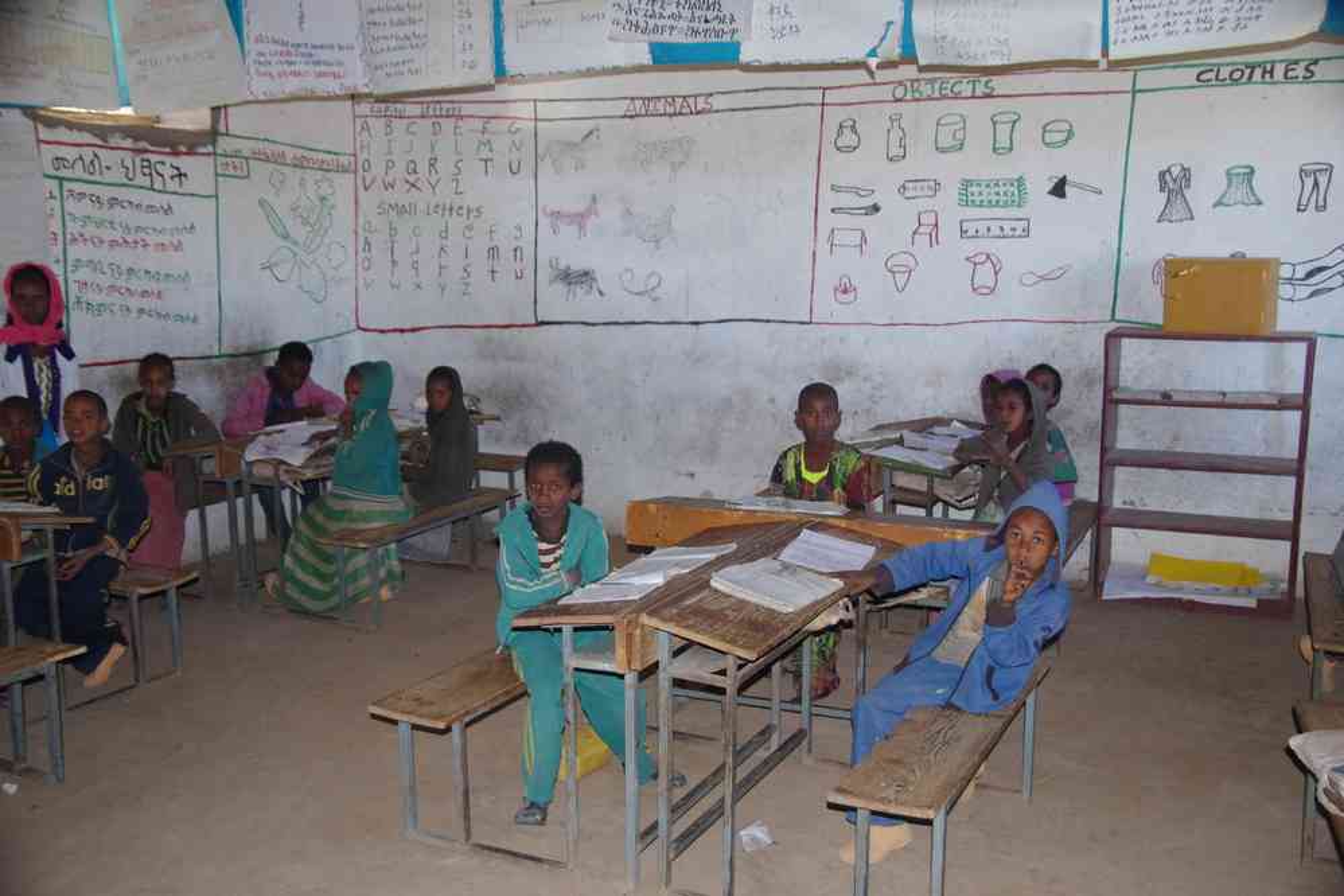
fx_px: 1400
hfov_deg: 51.3
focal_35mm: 38
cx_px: 672
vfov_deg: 35.5
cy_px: 448
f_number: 4
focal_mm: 25
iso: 3200
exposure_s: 1/60
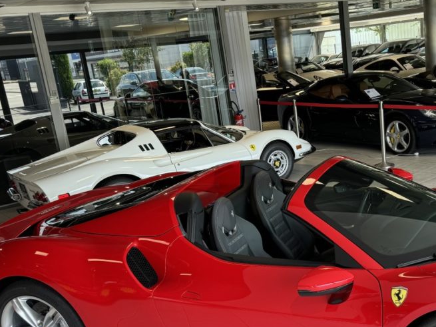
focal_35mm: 44
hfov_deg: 41.8
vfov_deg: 32.8
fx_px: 554
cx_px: 320
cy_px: 197
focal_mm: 6.76
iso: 64
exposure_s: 1/121
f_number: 1.78
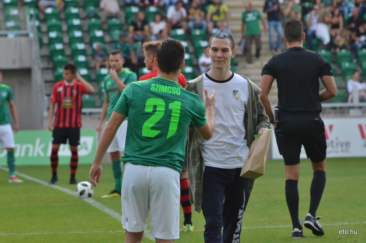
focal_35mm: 315
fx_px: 3196
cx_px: 183
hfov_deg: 6.6
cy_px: 122
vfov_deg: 4.3
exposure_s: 1/3200
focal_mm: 210
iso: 2200
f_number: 7.1
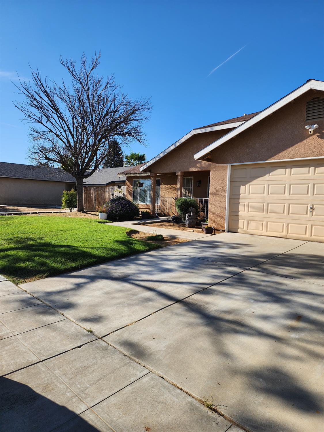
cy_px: 216
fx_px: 287
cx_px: 162
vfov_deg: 73.9
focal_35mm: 23
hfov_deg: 58.9
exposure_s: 1/1111
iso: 12
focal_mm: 6.4
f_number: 1.8
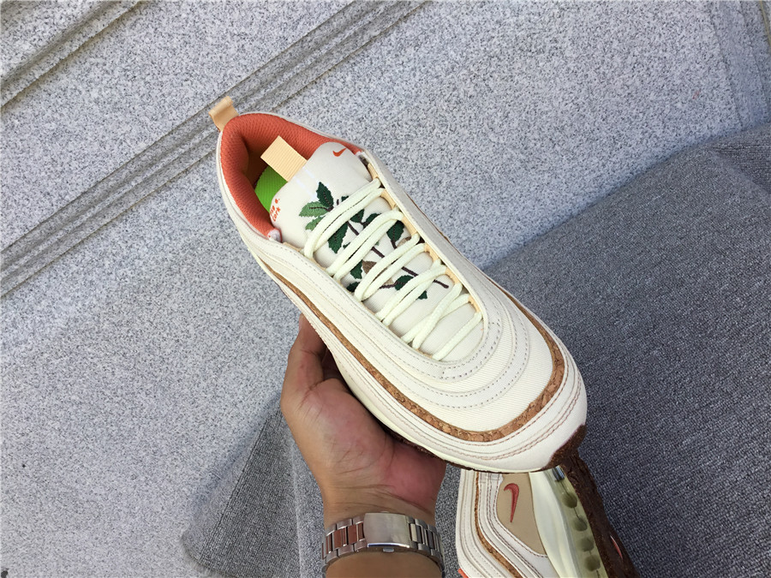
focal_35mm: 31
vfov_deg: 45.4
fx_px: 690
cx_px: 386
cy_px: 289
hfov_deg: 58.4
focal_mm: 3.3
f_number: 2.4
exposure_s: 1/293
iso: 25
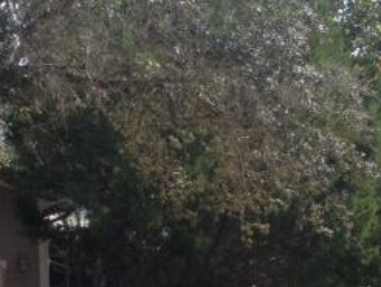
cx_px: 161
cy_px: 256
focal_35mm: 91
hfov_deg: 21.5
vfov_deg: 16.1
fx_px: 1003
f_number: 2.4
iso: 50
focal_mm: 4.28
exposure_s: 1/789
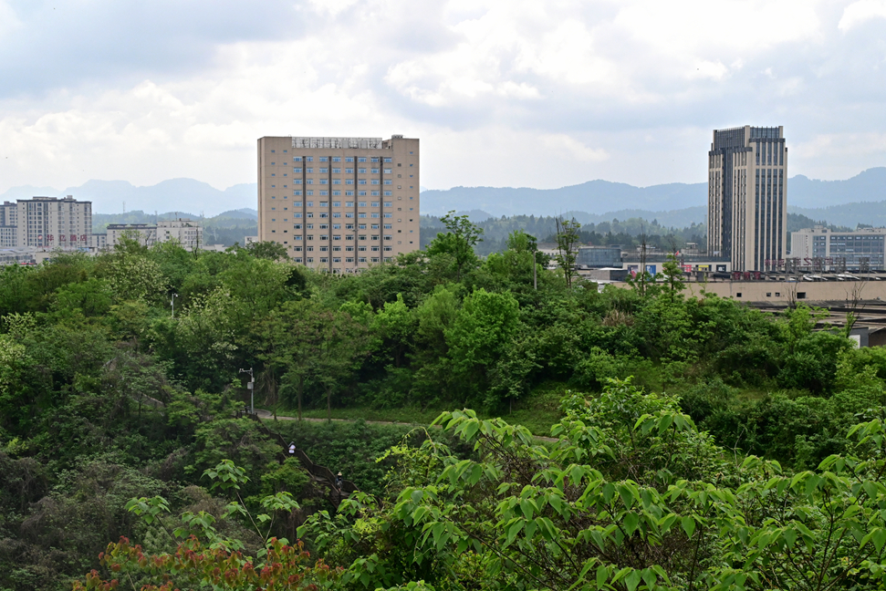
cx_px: 464
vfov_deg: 21.6
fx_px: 1551
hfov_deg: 31.9
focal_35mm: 63
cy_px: 341
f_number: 8
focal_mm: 51
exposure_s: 1/2000
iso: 1600
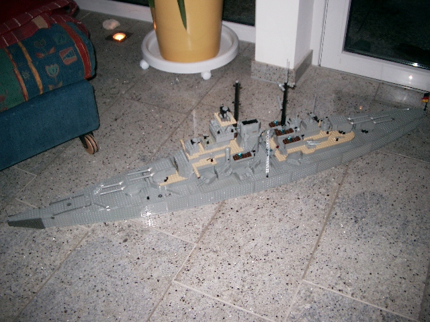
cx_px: 215
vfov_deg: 38.7
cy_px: 161
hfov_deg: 50.1
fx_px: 460
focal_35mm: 37
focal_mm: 7.6
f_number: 2.6
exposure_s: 1/60
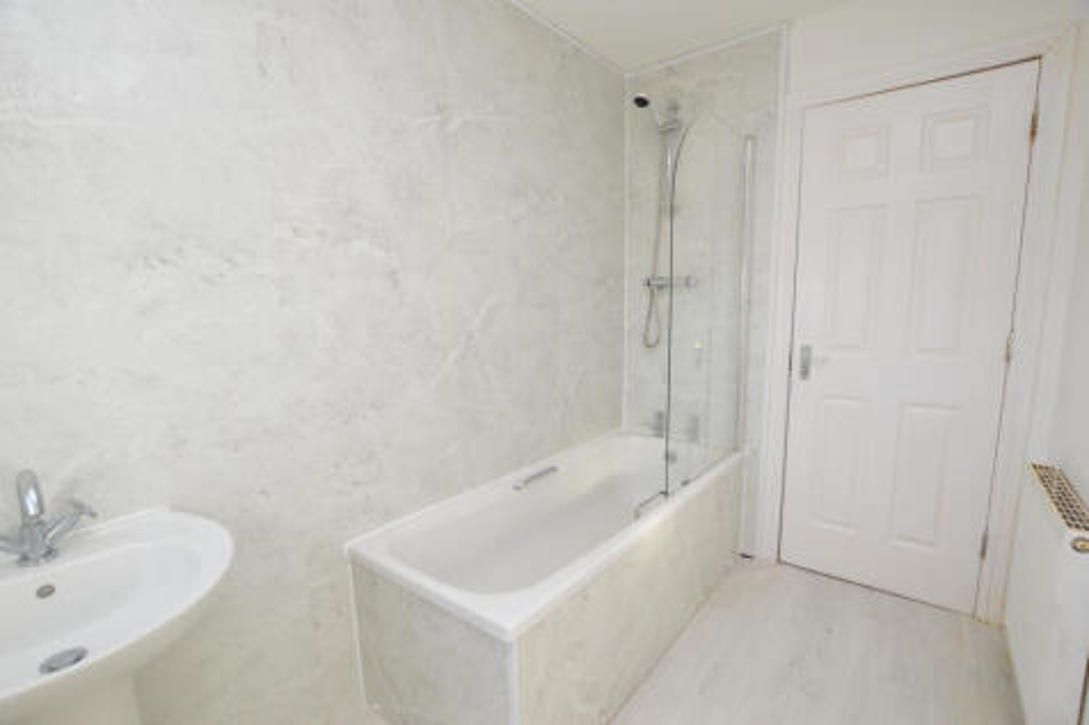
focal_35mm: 15
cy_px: 362
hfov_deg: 100.4
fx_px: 454
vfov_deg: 77.3
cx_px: 544
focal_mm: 10
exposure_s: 1/100
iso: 400
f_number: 5
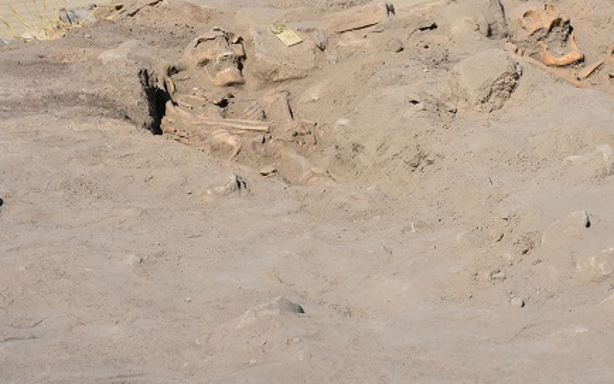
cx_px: 423
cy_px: 115
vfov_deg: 8.8
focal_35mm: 148
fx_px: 2476
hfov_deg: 14.1
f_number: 14
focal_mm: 70
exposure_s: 1/800
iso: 640
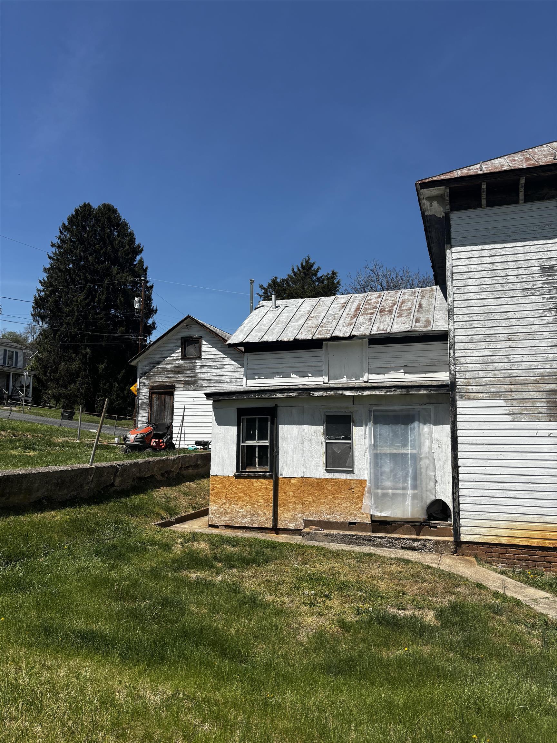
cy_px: 372
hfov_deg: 53.1
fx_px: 558
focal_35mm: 26
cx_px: 278
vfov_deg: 67.3
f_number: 1.6
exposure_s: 1/4255
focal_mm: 5.96
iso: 50
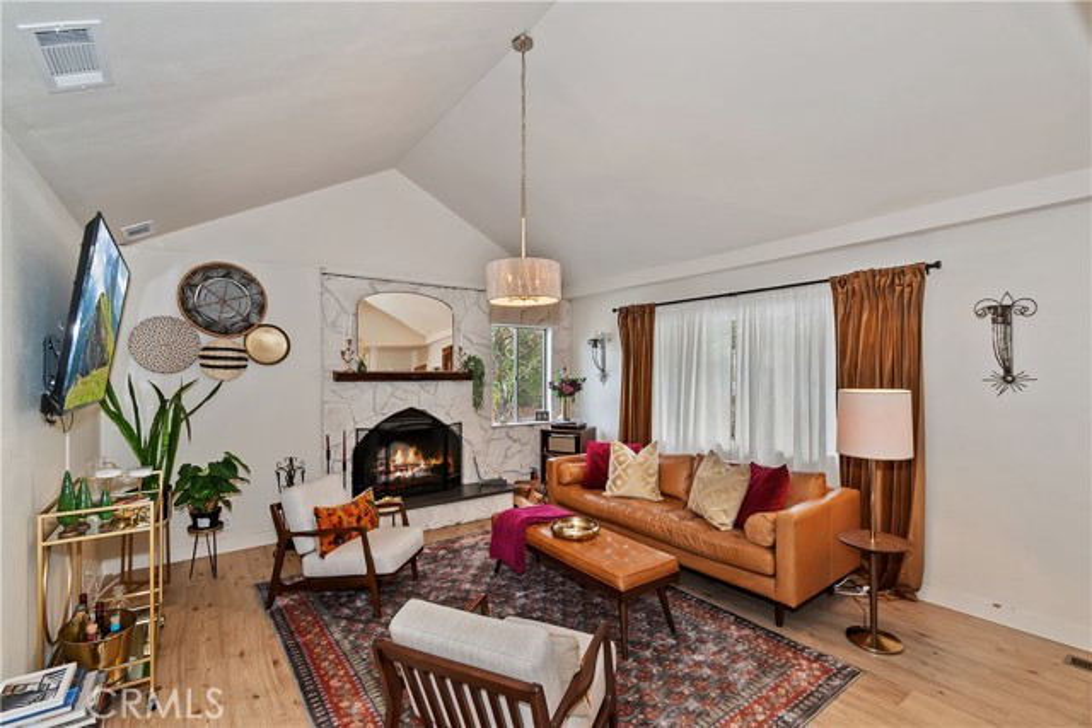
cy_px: 364
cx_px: 546
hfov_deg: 100.4
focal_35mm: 15
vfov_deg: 77.4
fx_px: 455
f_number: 8
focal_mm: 10
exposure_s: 1/30
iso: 400
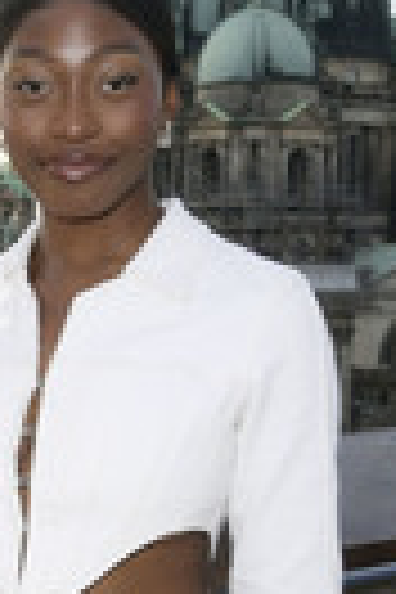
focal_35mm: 97
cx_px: -90
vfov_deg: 20.6
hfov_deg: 13.7
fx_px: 1600
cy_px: 531
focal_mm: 32
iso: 500
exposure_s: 1/250
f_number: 10
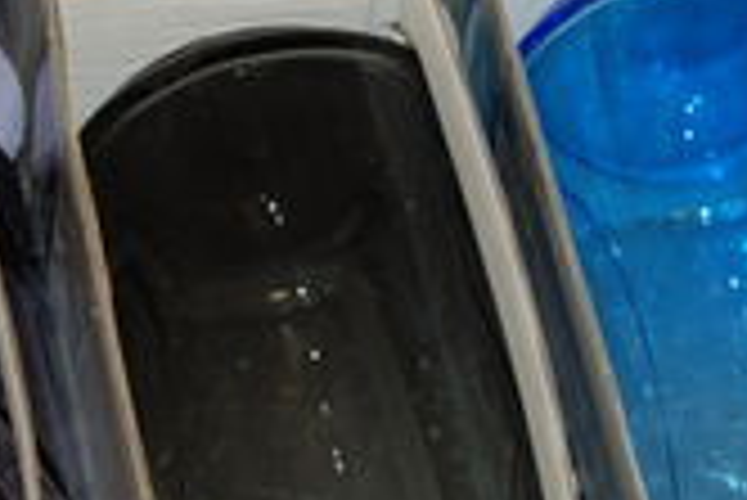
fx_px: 3842
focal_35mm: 185
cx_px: 225
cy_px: 0
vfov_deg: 7.4
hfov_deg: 11.1
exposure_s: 1/60
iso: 400
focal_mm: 32
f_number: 4.5
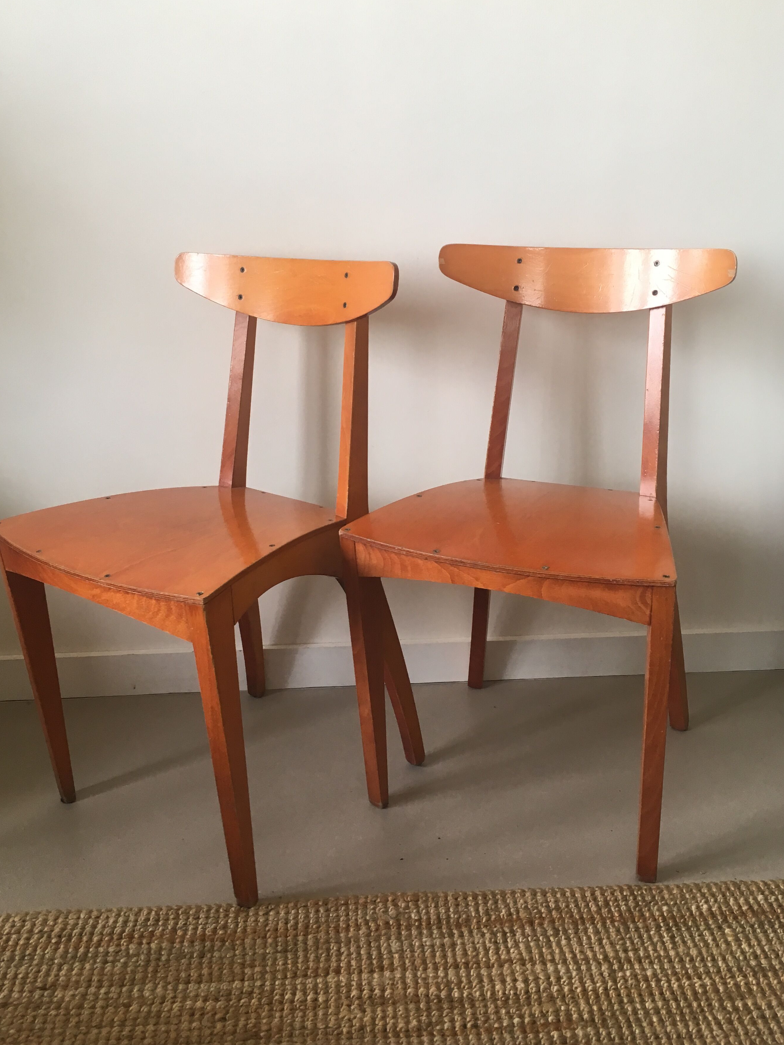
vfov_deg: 55.3
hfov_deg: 42.9
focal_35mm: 33
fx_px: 997
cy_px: 491
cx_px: 374
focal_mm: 4.15
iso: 40
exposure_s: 1/33
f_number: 2.2
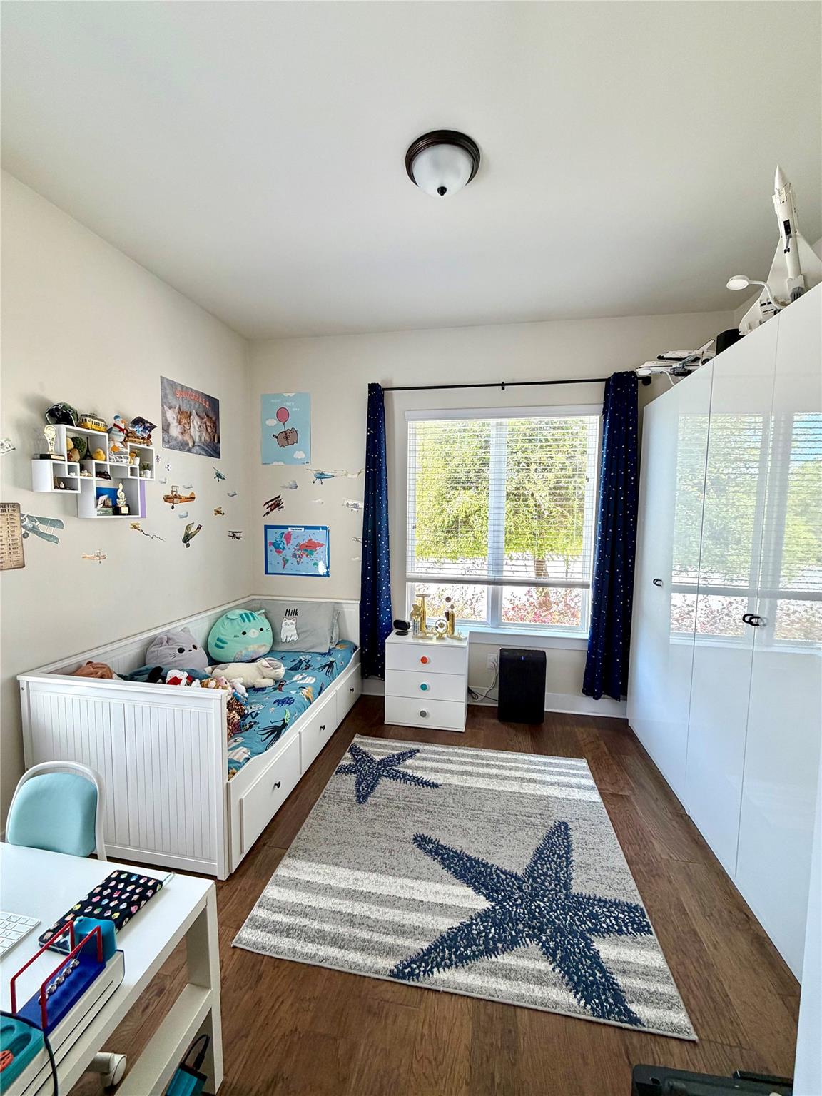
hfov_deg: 85.7
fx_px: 443
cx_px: 411
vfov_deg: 102.1
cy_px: 548
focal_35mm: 14
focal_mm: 2.22
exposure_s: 1/121
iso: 125
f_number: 2.2
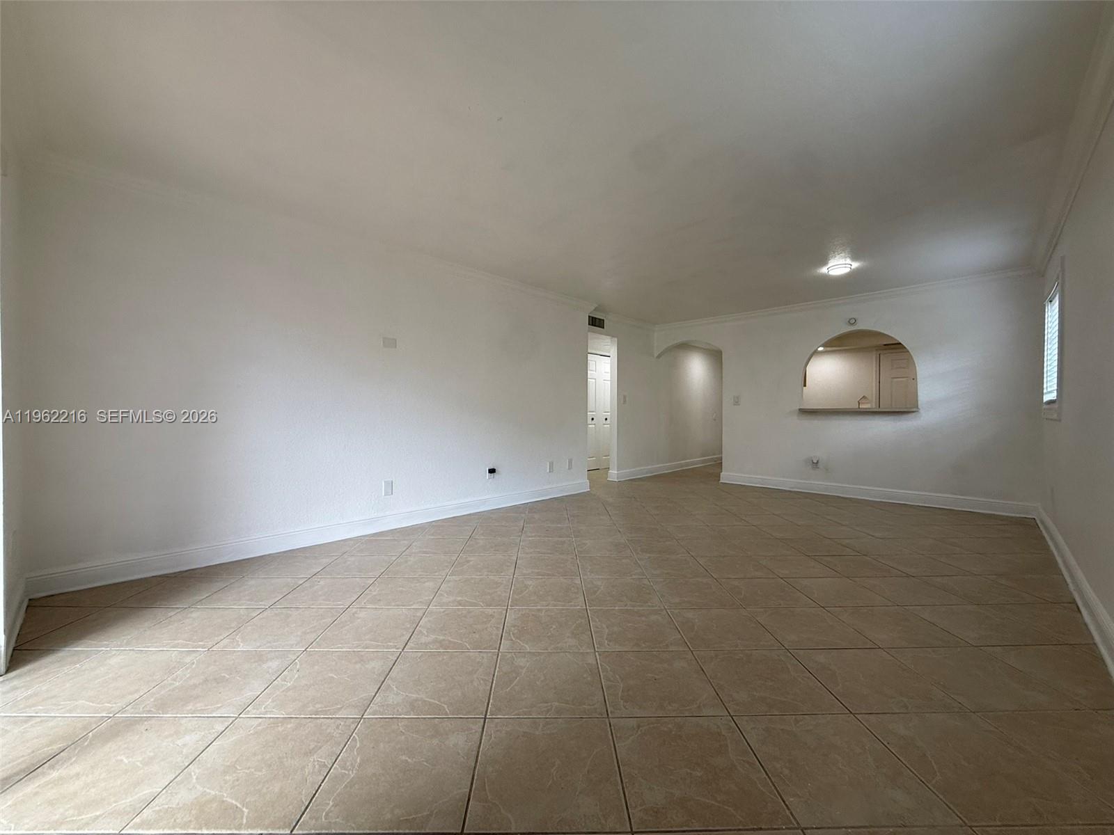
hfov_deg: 102.1
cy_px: 418
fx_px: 451
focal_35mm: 14
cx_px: 557
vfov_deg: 85.7
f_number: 2.2
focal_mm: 2.22
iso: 100
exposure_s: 1/120
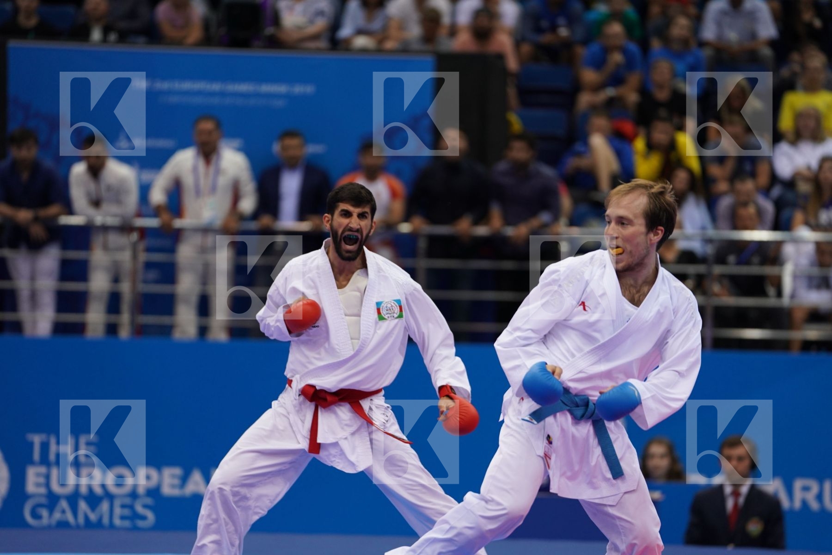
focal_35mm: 194
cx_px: 416
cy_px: 278
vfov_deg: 7.1
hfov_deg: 10.6
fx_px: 4483
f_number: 2.8
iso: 1000
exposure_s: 1/1000
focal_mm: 194
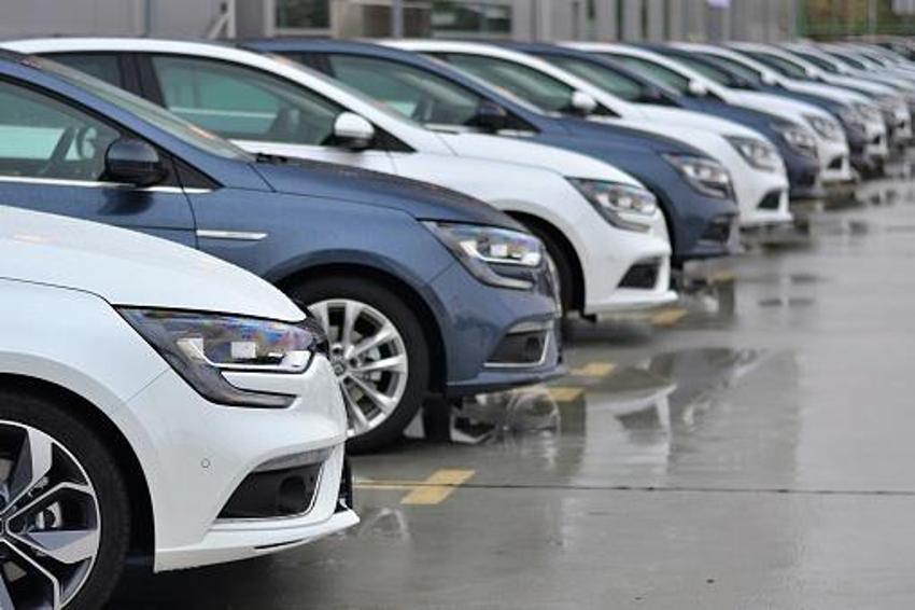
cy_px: 305
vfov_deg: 18.2
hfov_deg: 27.0
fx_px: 1905
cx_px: 458
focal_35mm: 75
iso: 200
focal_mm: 50
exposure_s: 1/200
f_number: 2
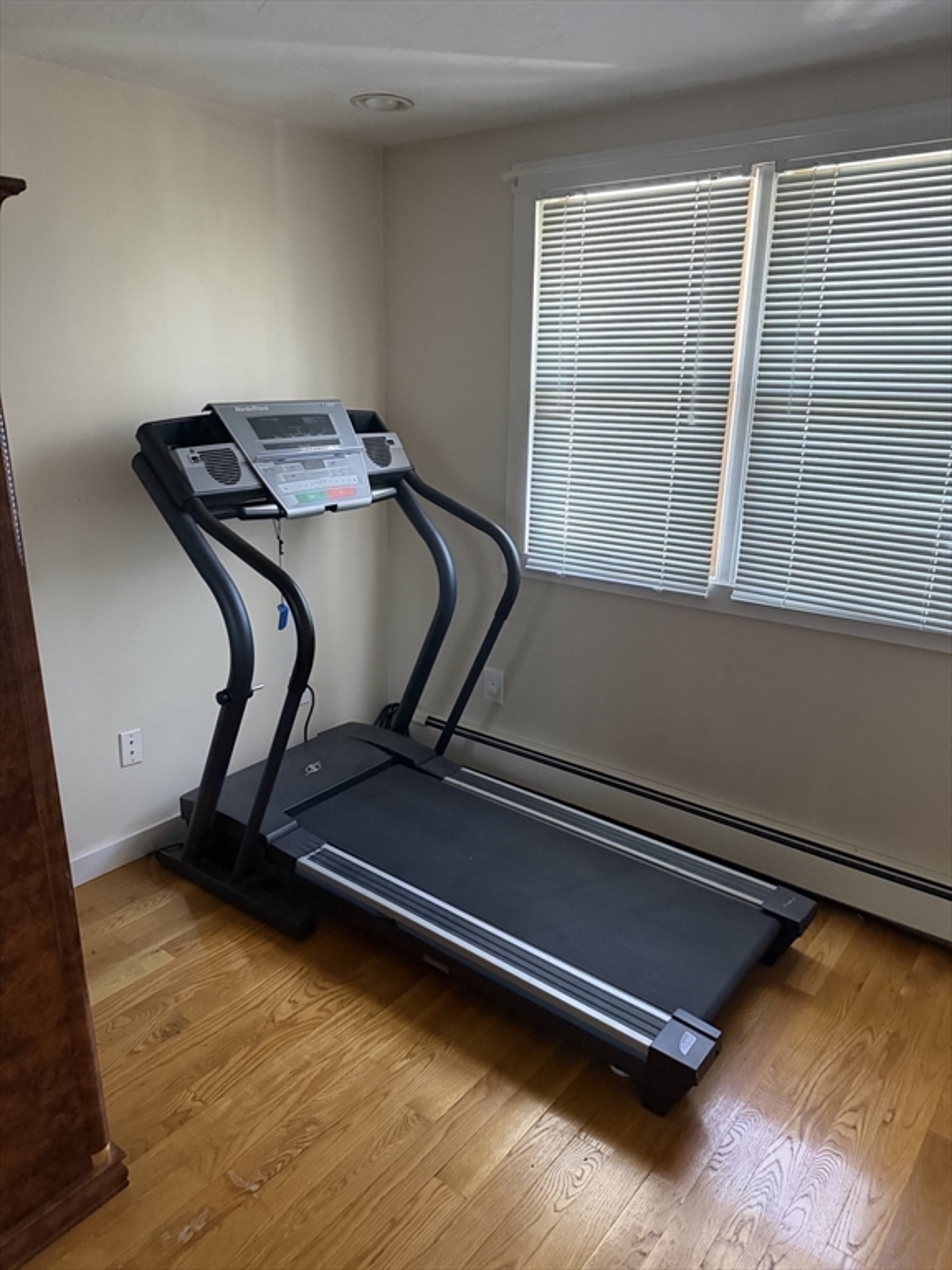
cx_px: 476
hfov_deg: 56.8
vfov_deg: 71.6
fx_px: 880
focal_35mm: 24
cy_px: 635
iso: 800
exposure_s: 1/53
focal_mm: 6.76
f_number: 1.78
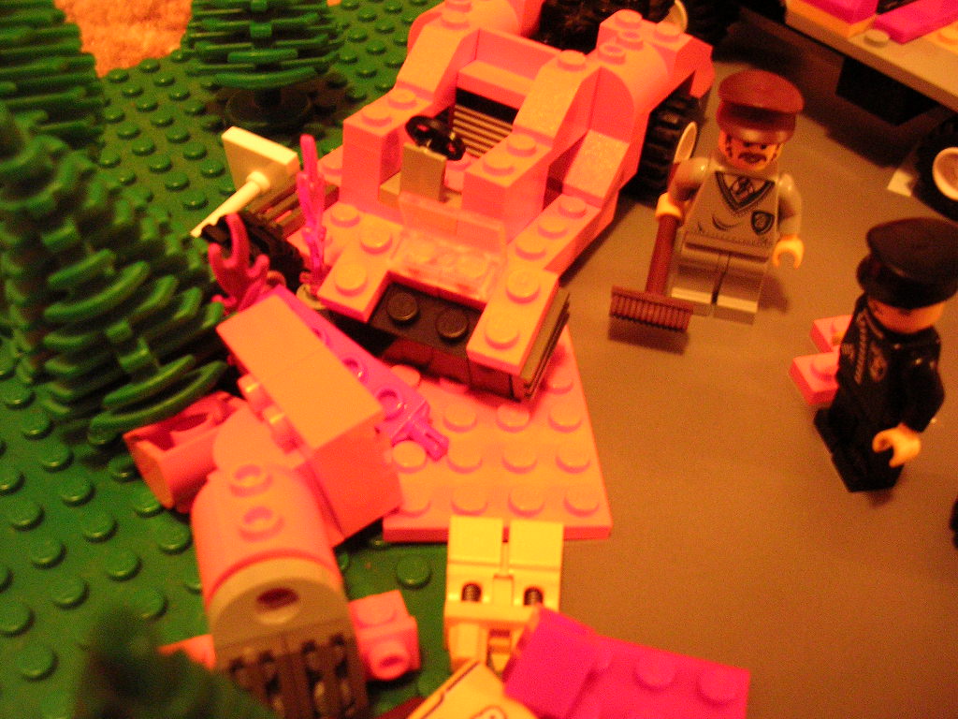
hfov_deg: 49.0
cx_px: 479
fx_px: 1052
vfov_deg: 37.7
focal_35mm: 38
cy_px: 360
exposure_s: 1/4.2
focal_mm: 5.8
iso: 200
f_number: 2.8
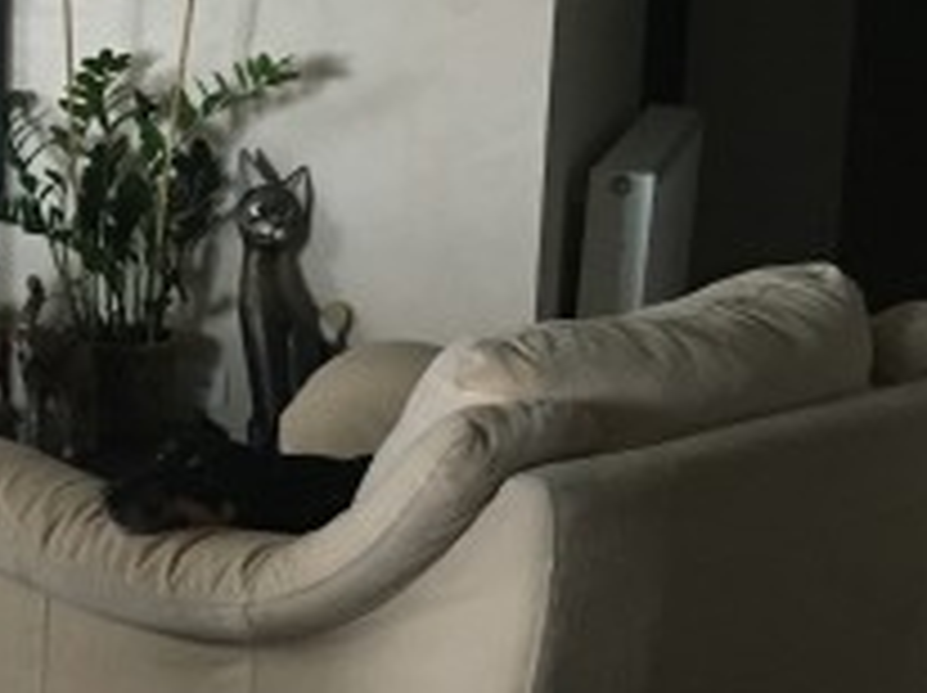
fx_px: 2809
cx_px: -612
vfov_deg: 14.0
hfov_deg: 16.4
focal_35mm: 105
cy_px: 92
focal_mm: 4.15
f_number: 2.2
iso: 200
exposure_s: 1/33
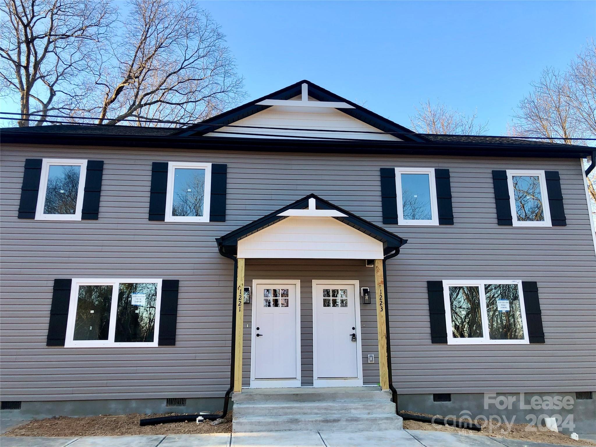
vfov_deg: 49.7
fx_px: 482
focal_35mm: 28
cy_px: 224
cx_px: 298
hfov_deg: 63.4
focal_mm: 3.99
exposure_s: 1/265
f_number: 1.8
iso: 20
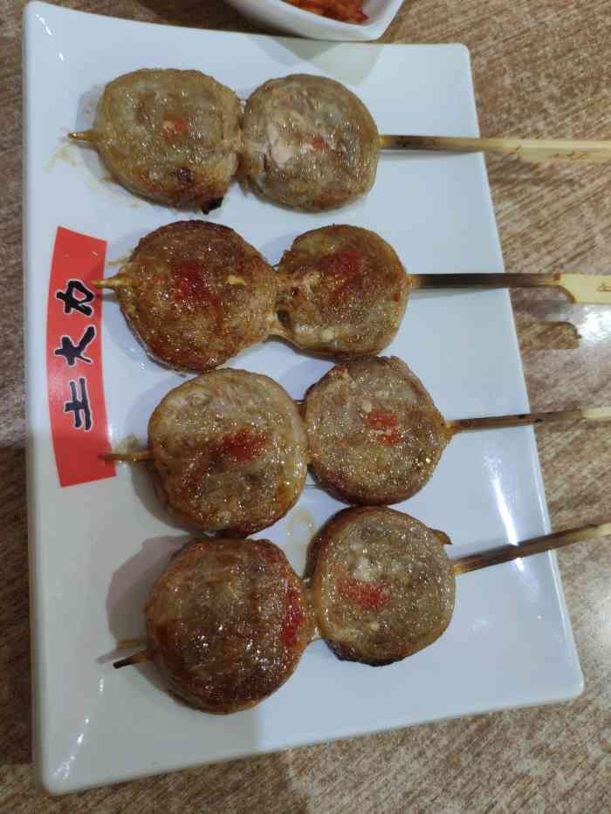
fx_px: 494
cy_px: 407
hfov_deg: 63.5
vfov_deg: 79.0
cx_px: 306
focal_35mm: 21
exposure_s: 1/25
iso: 142
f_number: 1.8
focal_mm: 4.22
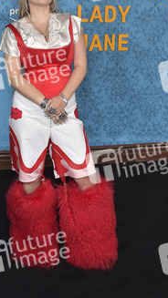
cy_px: 117
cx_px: 50
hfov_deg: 28.7
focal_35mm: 41
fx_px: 325
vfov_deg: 49.0
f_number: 6.3
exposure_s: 1/200
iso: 640
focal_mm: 32
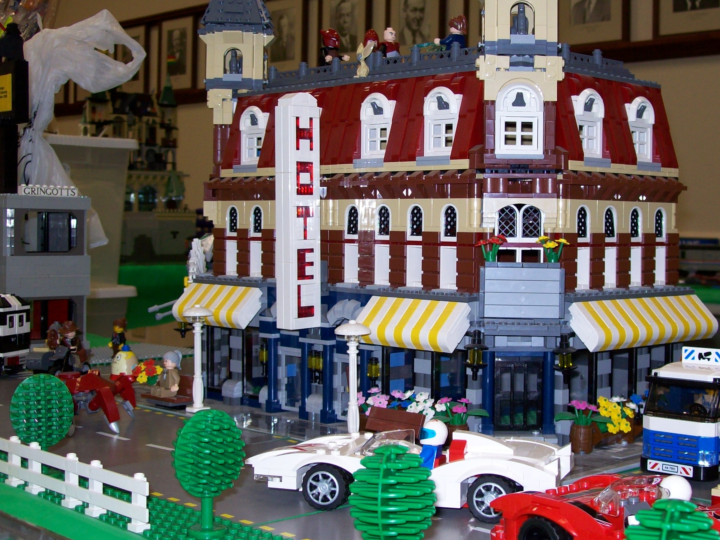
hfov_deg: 33.7
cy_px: 240
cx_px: 414
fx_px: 1186
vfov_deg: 25.6
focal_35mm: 57
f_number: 3
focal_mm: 7.6
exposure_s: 1/73.6
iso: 80
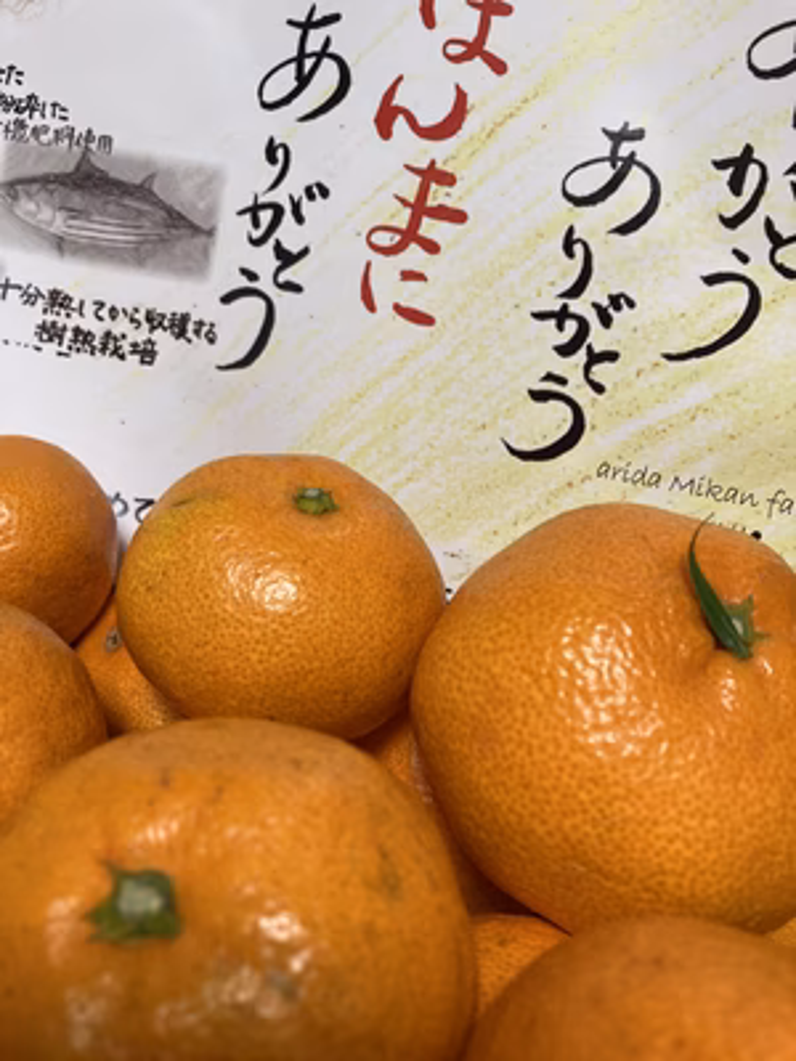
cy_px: 530
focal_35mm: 28
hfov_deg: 49.7
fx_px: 858
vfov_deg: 63.4
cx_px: 398
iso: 160
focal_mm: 3.99
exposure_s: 1/50
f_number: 1.8
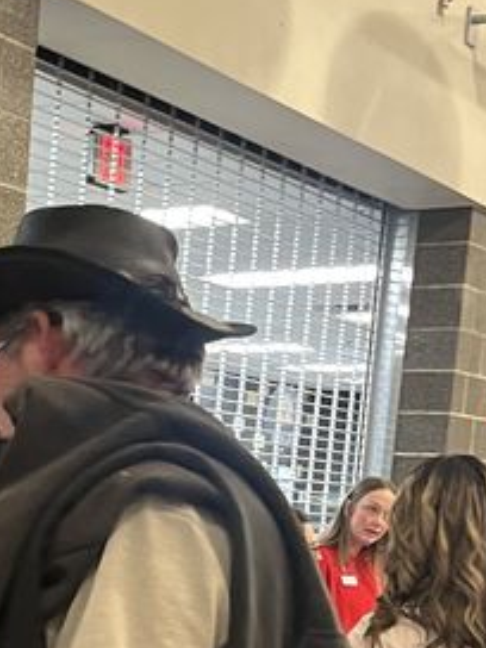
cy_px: 808
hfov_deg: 14.1
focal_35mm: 98
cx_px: -257
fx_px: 1835
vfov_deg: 18.8
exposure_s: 1/40
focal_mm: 5.1
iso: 400
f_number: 1.6
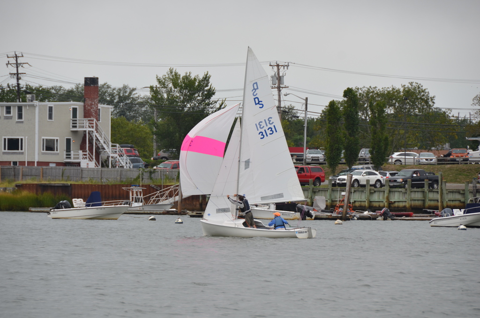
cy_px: 159
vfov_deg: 5.4
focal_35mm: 255
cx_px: 240
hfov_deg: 8.1
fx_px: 3393
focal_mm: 170
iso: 200
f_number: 6.3
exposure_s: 1/640
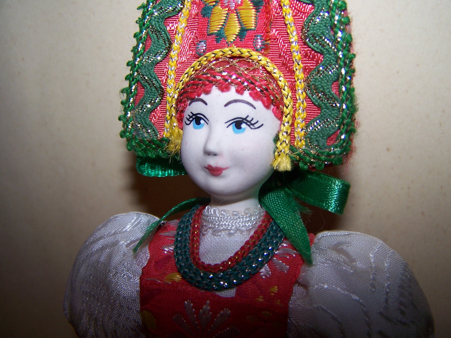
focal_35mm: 38
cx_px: 226
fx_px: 495
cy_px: 169
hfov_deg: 49.0
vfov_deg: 37.7
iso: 80
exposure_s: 1/60
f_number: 2.8
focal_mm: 6.3
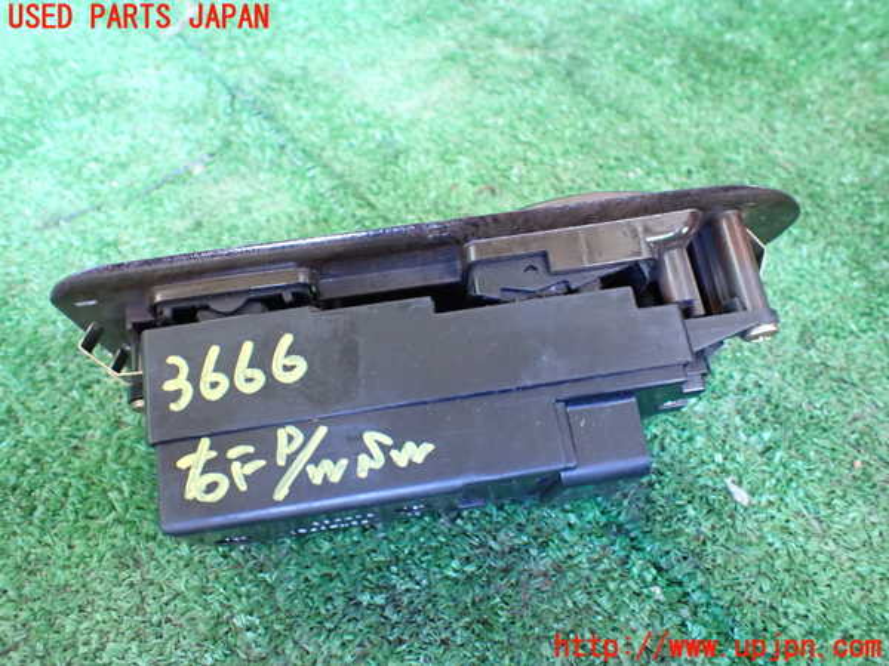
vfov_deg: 46.8
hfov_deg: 60.0
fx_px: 770
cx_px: 444
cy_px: 333
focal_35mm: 30
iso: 800
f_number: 2.3
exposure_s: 1/30
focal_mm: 5.4
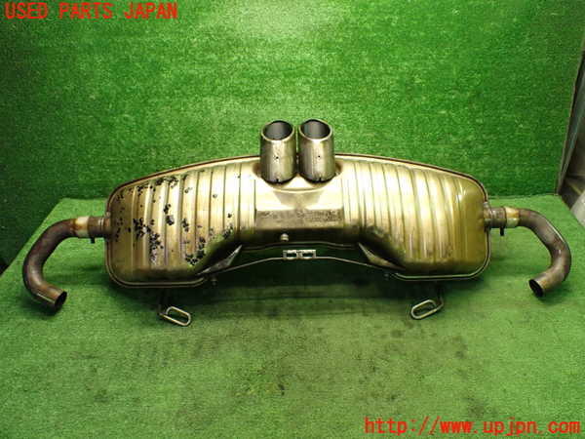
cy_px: 220
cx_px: 292
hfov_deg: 60.0
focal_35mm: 30
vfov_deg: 46.8
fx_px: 507
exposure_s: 1/80
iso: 800
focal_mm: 5.4
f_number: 2.3
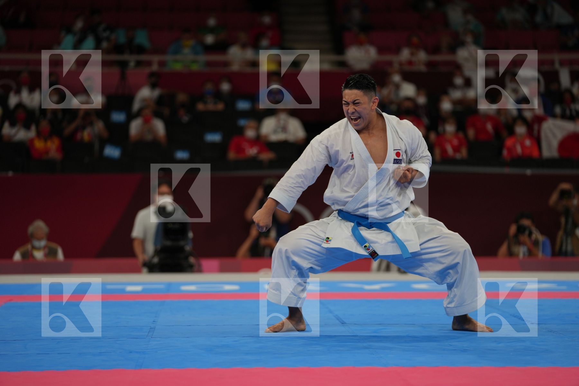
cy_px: 193
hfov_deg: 14.3
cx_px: 290
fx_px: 2316
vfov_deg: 9.5
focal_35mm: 144
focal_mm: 144
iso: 400
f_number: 2.8
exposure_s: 1/1000
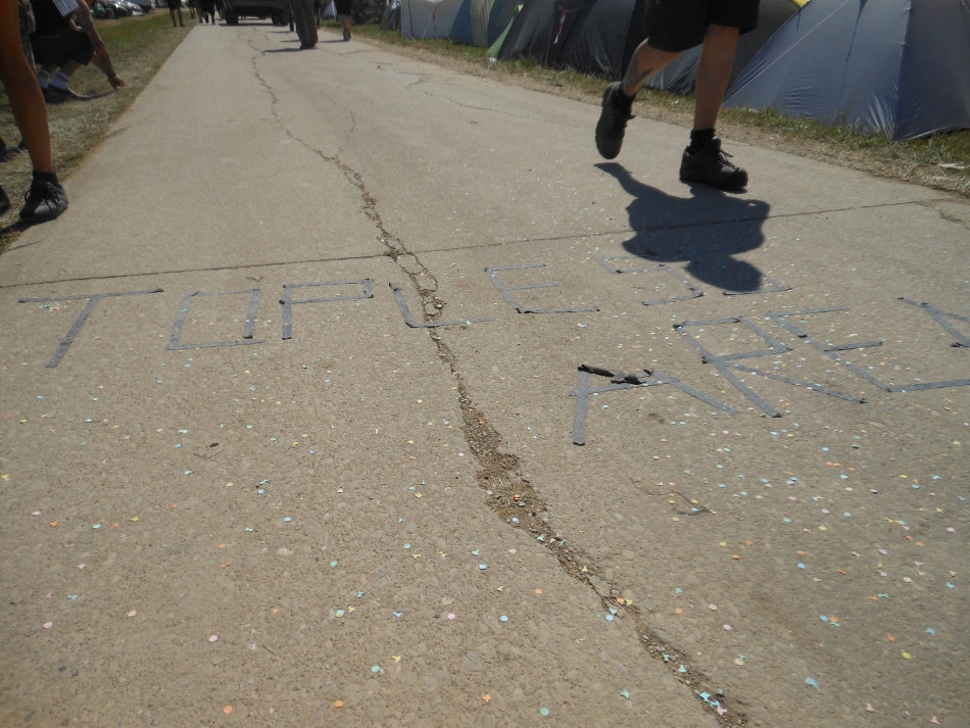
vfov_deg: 54.9
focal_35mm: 25
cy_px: 364
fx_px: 701
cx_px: 485
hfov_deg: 69.4
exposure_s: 1/320
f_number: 10.2
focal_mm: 4.5
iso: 80
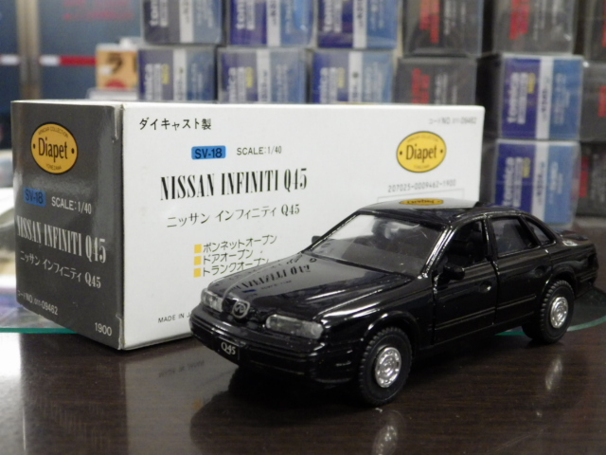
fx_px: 875
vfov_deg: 29.1
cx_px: 303
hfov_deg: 38.2
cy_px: 228
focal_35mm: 50
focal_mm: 9
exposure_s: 1/40
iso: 800
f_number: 3.8
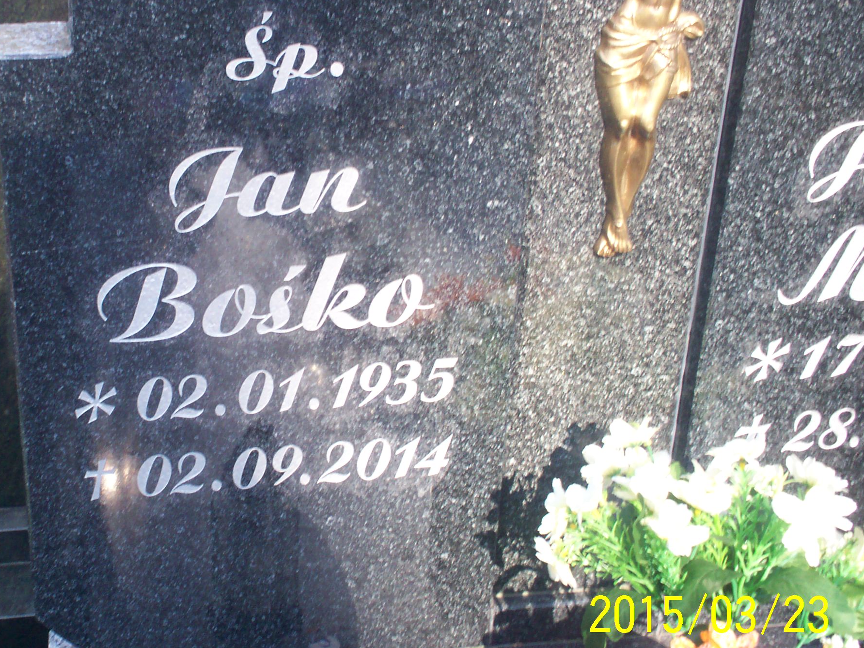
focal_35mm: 52
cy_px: 270
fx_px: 1298
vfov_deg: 28.0
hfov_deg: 36.3
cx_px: 268
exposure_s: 1/73.5
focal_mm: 6
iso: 100
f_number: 4.5
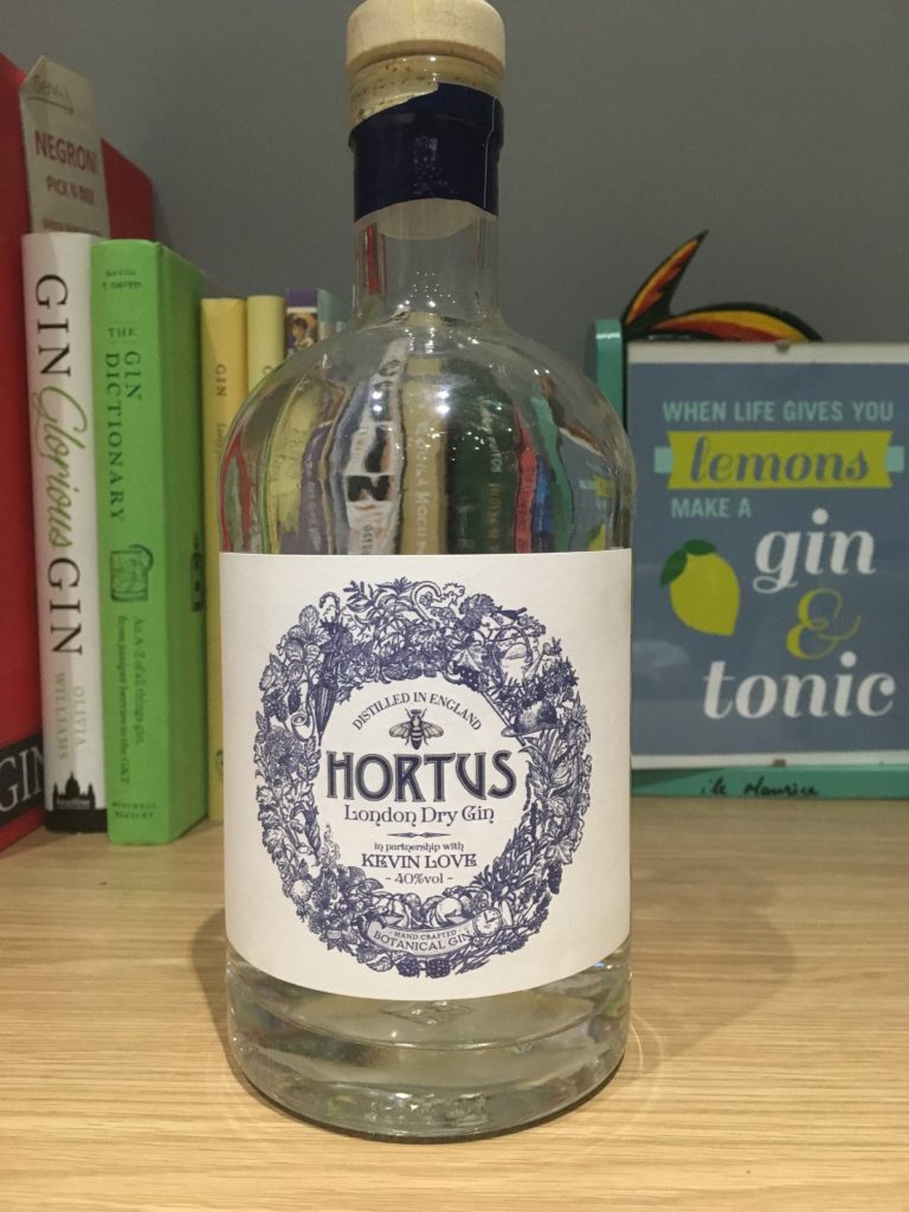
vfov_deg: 61.7
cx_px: 454
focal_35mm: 29
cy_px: 606
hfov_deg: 48.2
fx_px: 1015
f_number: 2.2
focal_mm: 4.15
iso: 200
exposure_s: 1/25
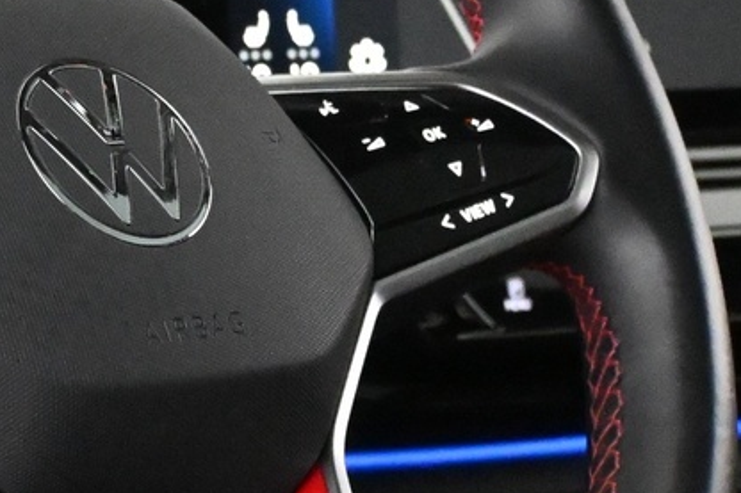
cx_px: 11
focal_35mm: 184
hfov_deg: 11.1
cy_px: 196
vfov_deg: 7.5
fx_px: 3785
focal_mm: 31.5
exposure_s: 1/60
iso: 9000
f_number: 5
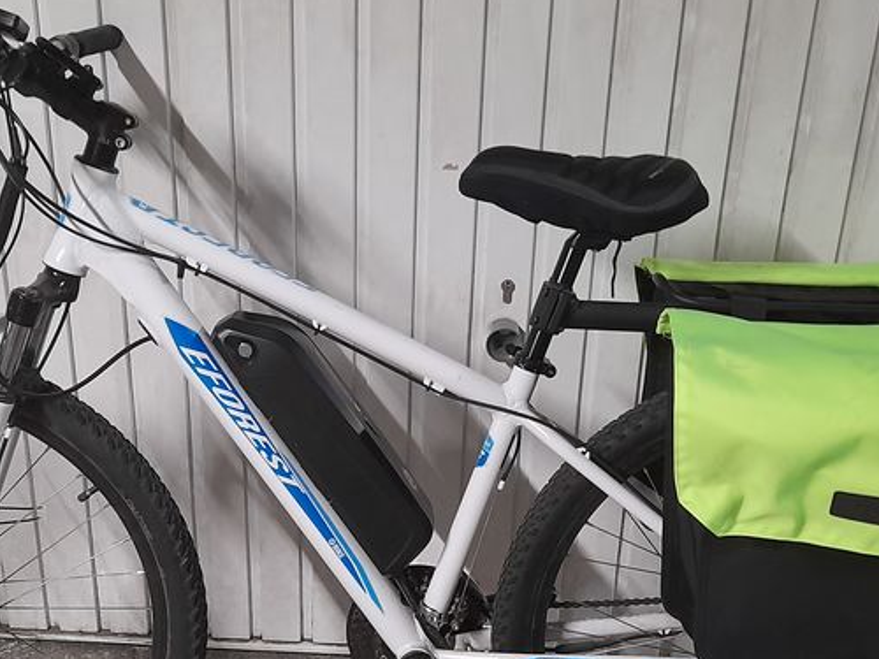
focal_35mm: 50
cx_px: 424
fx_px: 1270
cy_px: 508
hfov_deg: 38.2
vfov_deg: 28.6
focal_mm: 4.6
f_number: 2
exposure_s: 1/33
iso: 320
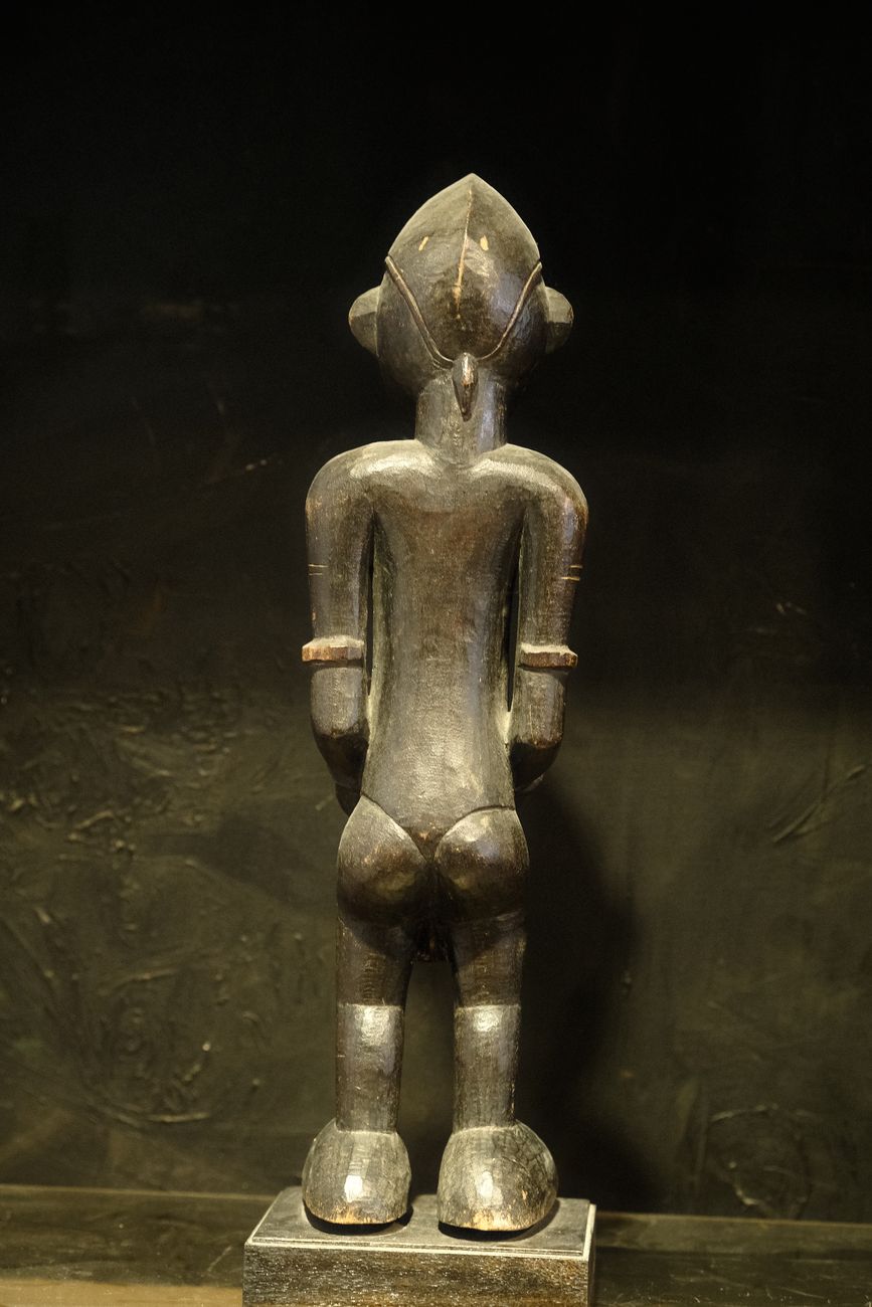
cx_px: 436
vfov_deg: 22.6
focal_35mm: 90
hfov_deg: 15.2
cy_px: 654
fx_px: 3269
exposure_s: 1/17
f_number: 4.5
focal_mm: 60
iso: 2000
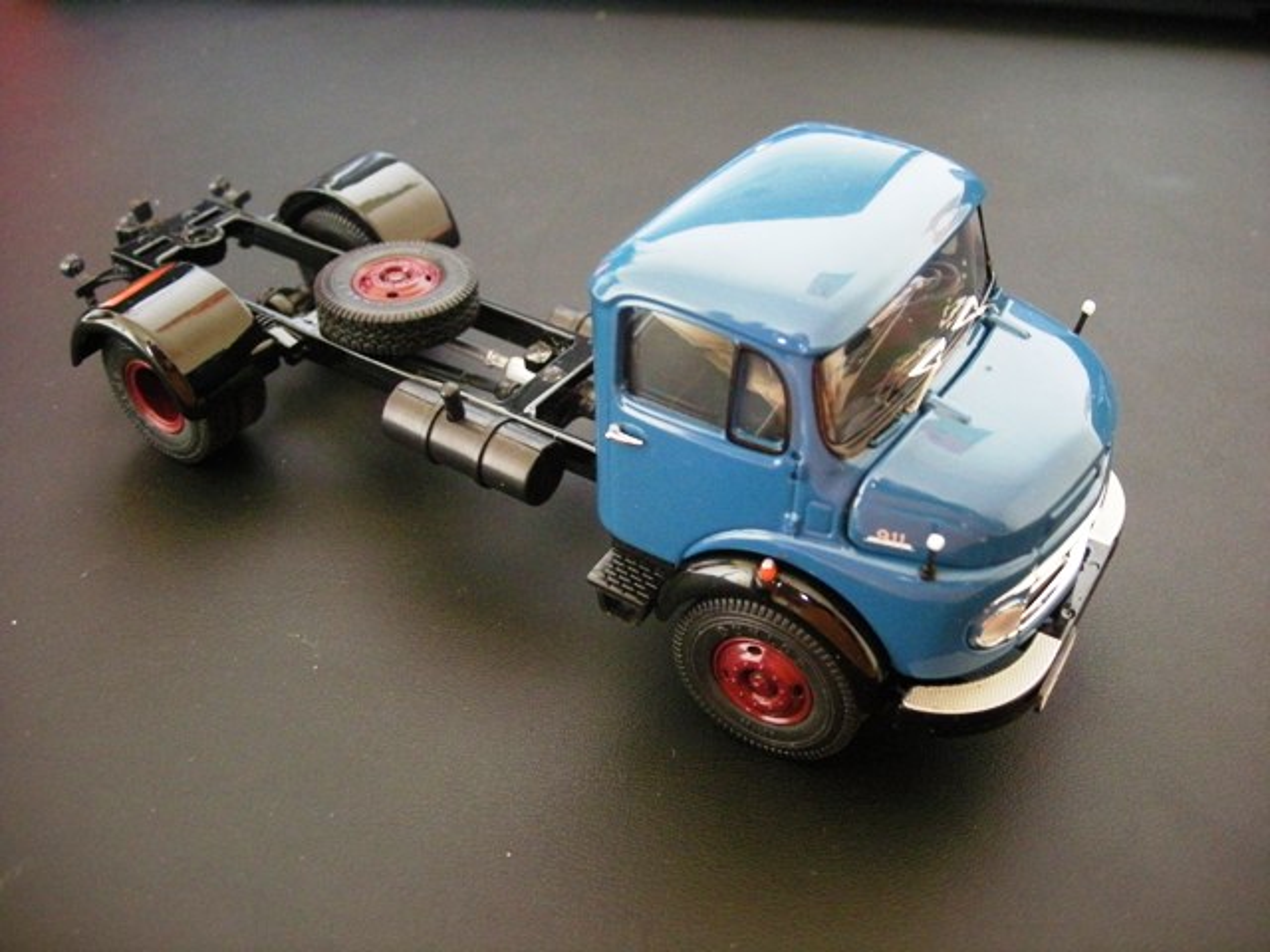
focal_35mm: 35
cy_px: 476
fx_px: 1284
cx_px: 635
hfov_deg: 52.6
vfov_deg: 40.7
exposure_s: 1/8
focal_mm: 5.7
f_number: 2.8
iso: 406
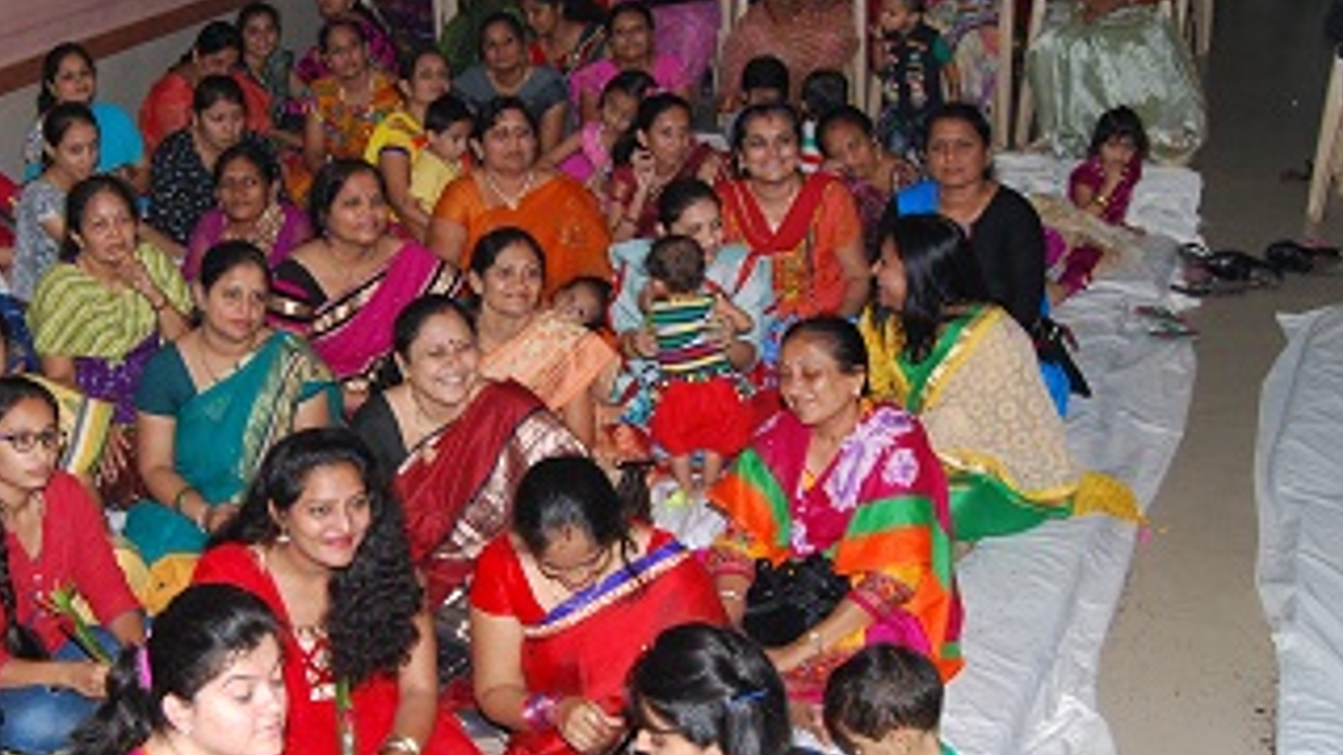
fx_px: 1923
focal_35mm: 54
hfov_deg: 37.9
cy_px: 386
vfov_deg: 22.2
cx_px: 403
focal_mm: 22
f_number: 6.3
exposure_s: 1/100
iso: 400
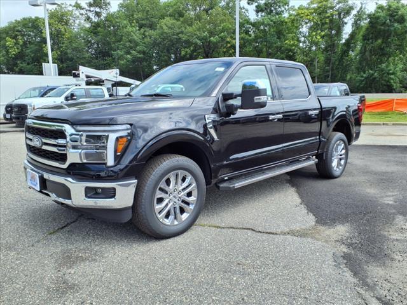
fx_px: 317
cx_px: 204
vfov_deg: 51.4
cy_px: 152
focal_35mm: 27
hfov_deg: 65.3
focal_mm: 3.58
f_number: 1.9
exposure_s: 1/1111
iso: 40
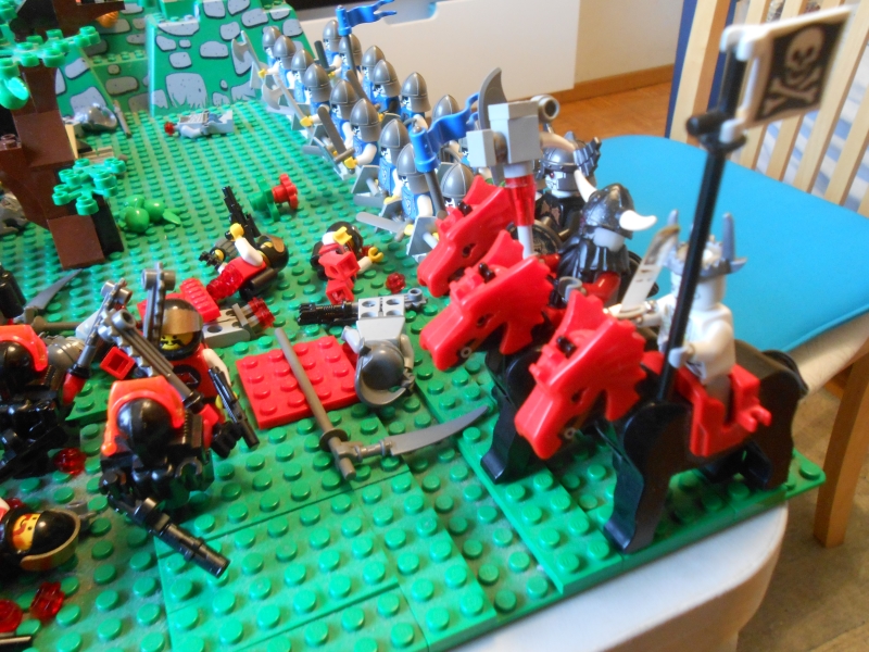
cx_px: 434
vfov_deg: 46.8
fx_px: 753
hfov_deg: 60.0
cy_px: 326
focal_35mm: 30
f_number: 3.8
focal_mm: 5.3
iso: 400
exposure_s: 1/2
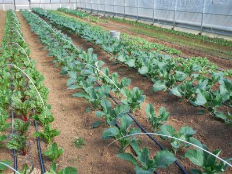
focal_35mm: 39
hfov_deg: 47.9
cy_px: 87
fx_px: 261
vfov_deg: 36.8
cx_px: 116
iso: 125
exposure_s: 1/320
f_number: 3.8
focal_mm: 7
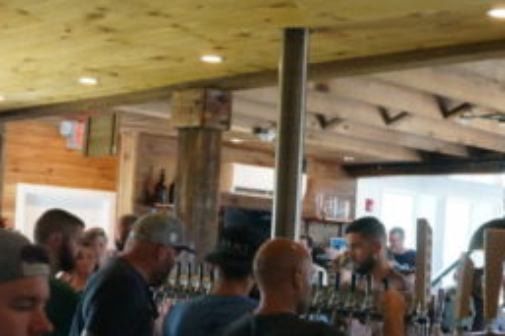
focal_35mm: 65
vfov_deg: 20.7
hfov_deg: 30.5
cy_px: 259
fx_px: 912
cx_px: 371
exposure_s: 1/160
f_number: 4.5
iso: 3200
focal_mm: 21
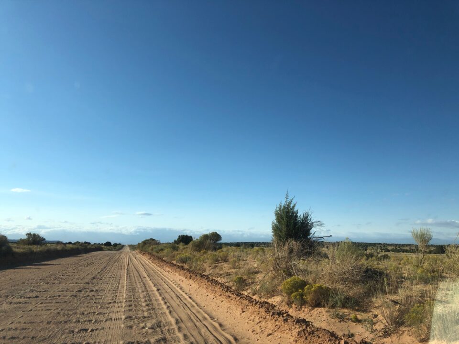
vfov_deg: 49.7
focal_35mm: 28
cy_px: 172
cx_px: 230
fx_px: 371
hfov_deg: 63.4
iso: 25
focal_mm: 3.99
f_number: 1.8
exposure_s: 1/2288
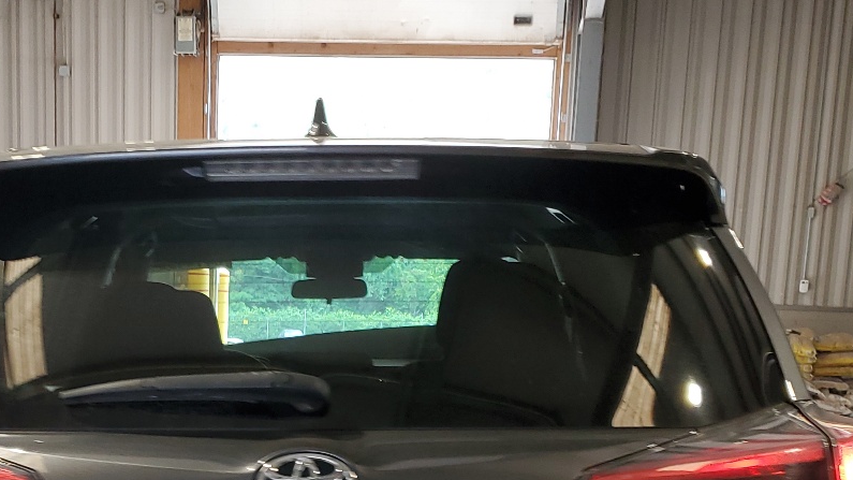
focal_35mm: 57
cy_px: 576
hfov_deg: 36.4
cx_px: 332
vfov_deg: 19.8
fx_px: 1289
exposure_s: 1/60.2
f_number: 1.5
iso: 56
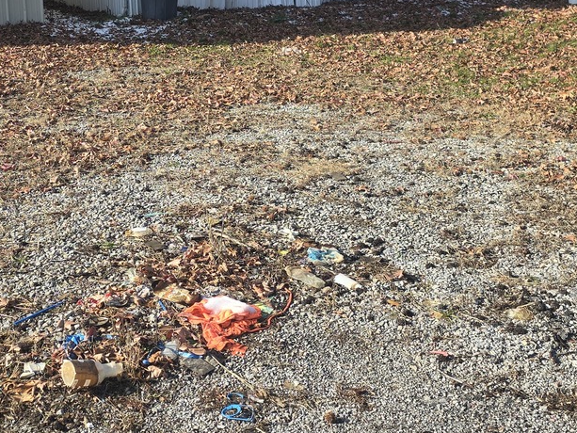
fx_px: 900
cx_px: 172
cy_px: 75
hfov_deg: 35.0
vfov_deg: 26.4
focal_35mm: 54
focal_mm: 6.3
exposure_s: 1/522
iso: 12
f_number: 1.7
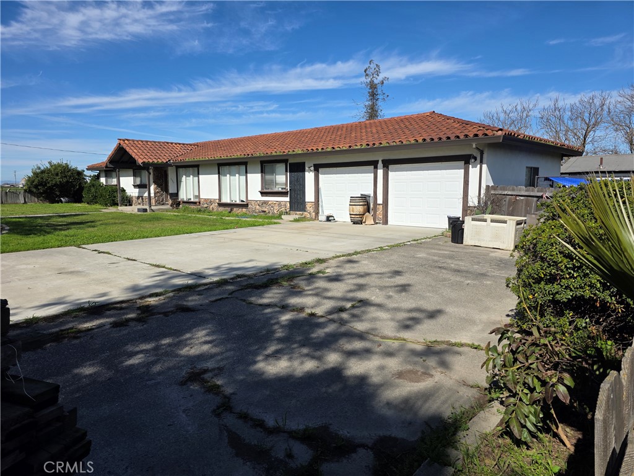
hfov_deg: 73.9
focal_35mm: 23
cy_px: 238
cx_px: 317
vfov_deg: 58.9
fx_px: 421
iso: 80
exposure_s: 1/7626
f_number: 1.7
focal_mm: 6.3
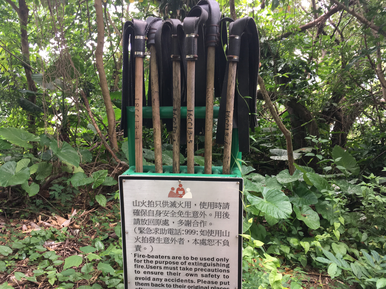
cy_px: 144
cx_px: 193
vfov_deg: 48.2
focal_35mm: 29
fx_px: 323
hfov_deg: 61.7
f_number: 2.2
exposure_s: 1/100
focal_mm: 4.15
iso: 40
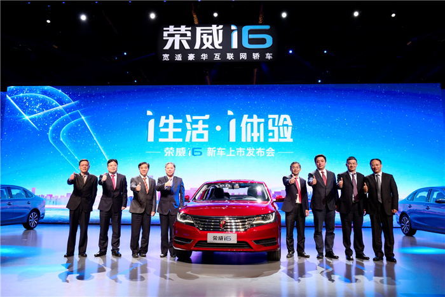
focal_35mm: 29
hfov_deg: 63.7
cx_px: 222
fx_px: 358
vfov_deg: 44.9
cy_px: 148
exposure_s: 1/125
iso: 1600
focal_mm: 29
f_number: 5.6
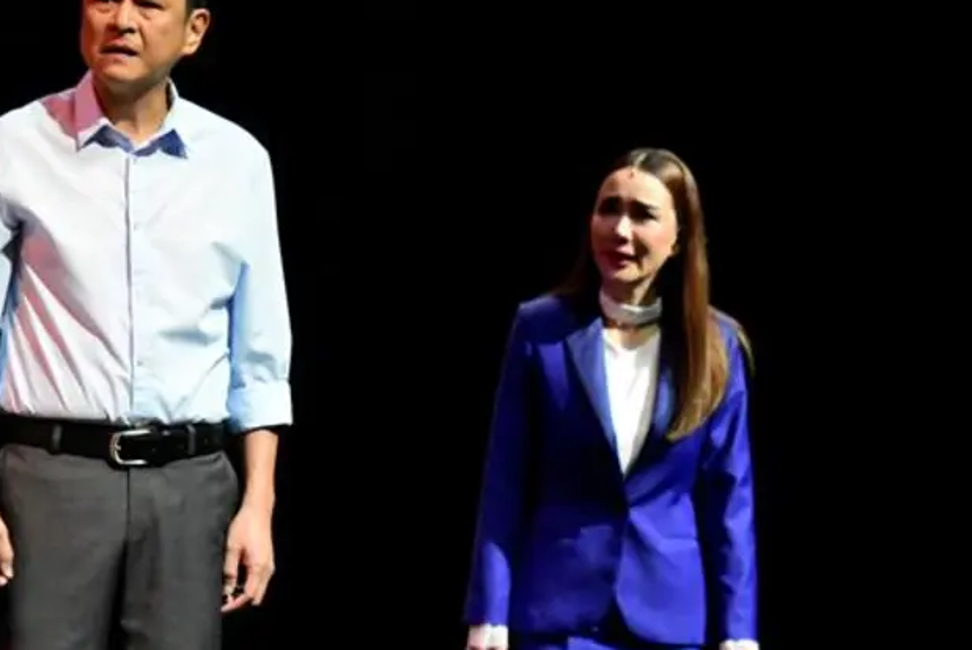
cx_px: 376
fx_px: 7420
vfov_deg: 5.0
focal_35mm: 275
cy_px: 279
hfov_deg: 7.5
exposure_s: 1/320
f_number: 3.2
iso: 12800
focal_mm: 145
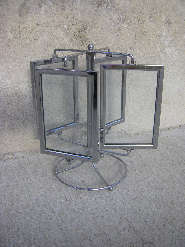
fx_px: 271
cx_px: 92
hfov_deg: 37.7
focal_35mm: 38
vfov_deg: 49.0
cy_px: 124
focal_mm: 6.3
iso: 64
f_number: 3.5
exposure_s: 1/250
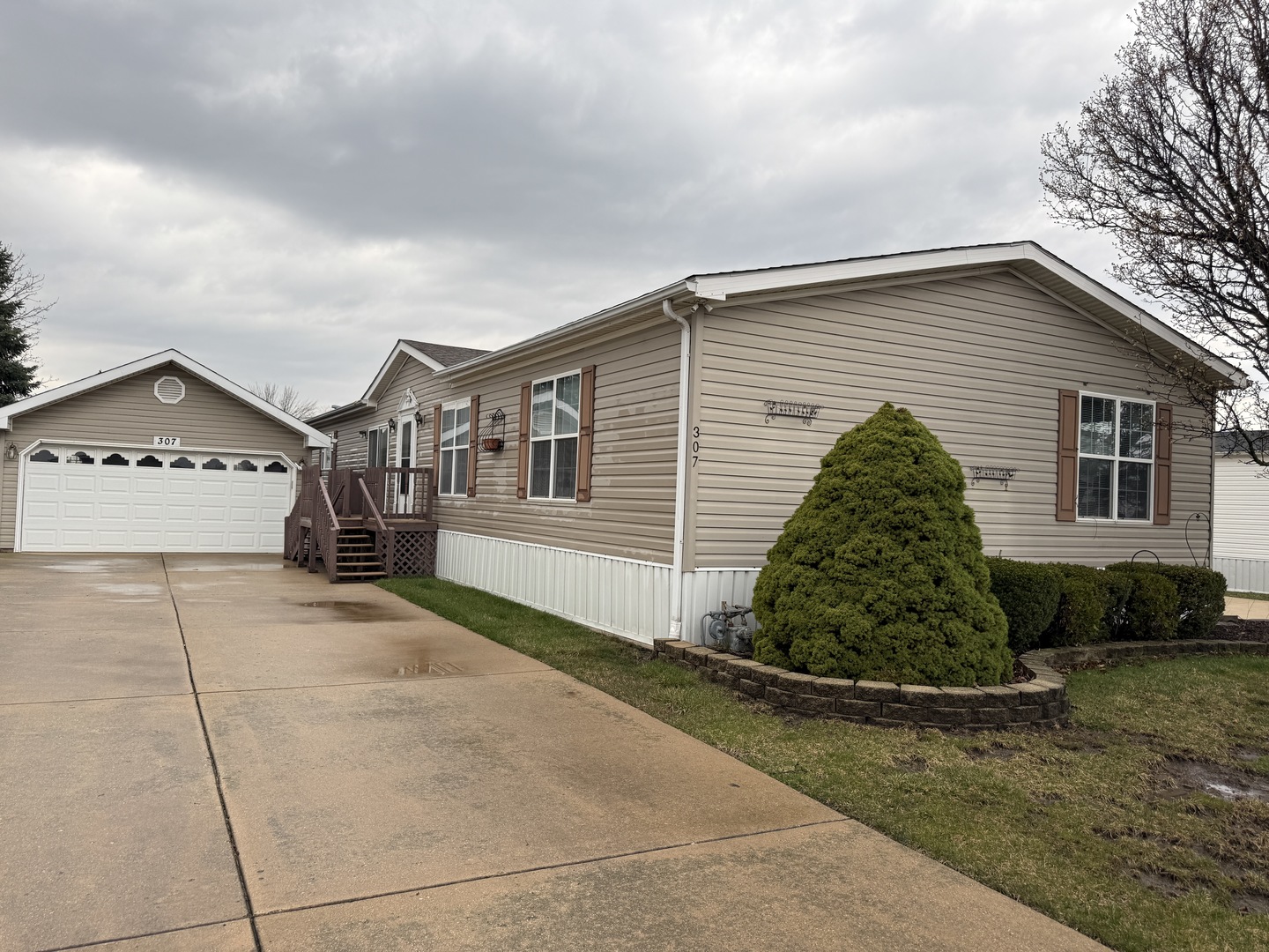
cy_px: 476
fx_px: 880
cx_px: 634
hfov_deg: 71.6
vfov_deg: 56.8
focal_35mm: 24
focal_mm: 6.76
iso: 80
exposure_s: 1/453
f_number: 1.78
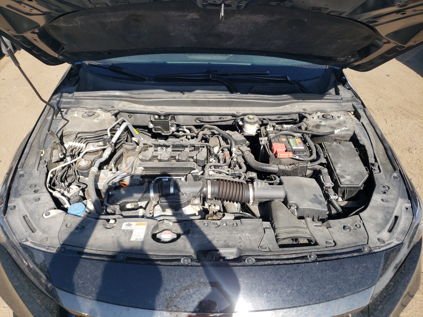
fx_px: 318
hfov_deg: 67.3
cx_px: 212
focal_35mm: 26
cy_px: 158
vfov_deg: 53.1
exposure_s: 1/1667
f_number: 1.5
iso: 50
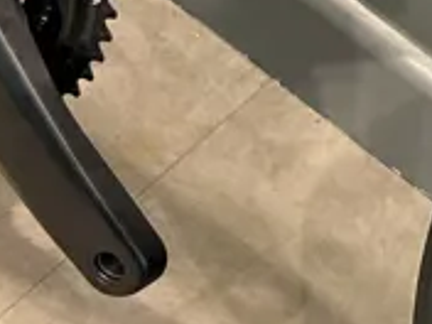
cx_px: 781
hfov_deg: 14.6
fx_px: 1473
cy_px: -187
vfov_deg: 11.9
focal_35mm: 118
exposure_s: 1/100
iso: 125
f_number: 1.5
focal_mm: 5.7
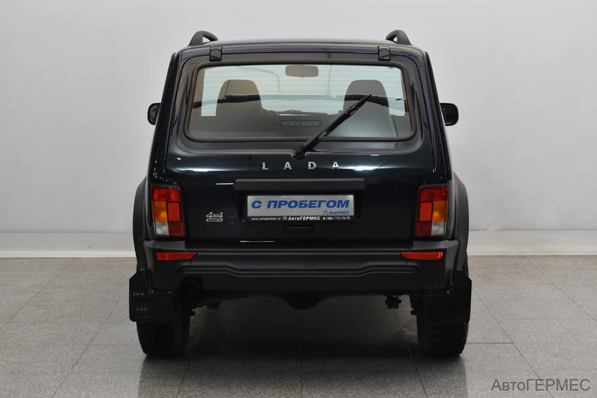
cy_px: 199
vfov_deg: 18.9
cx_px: 298
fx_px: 1194
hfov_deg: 28.1
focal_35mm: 72
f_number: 7.1
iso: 800
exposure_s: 1/50
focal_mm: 48
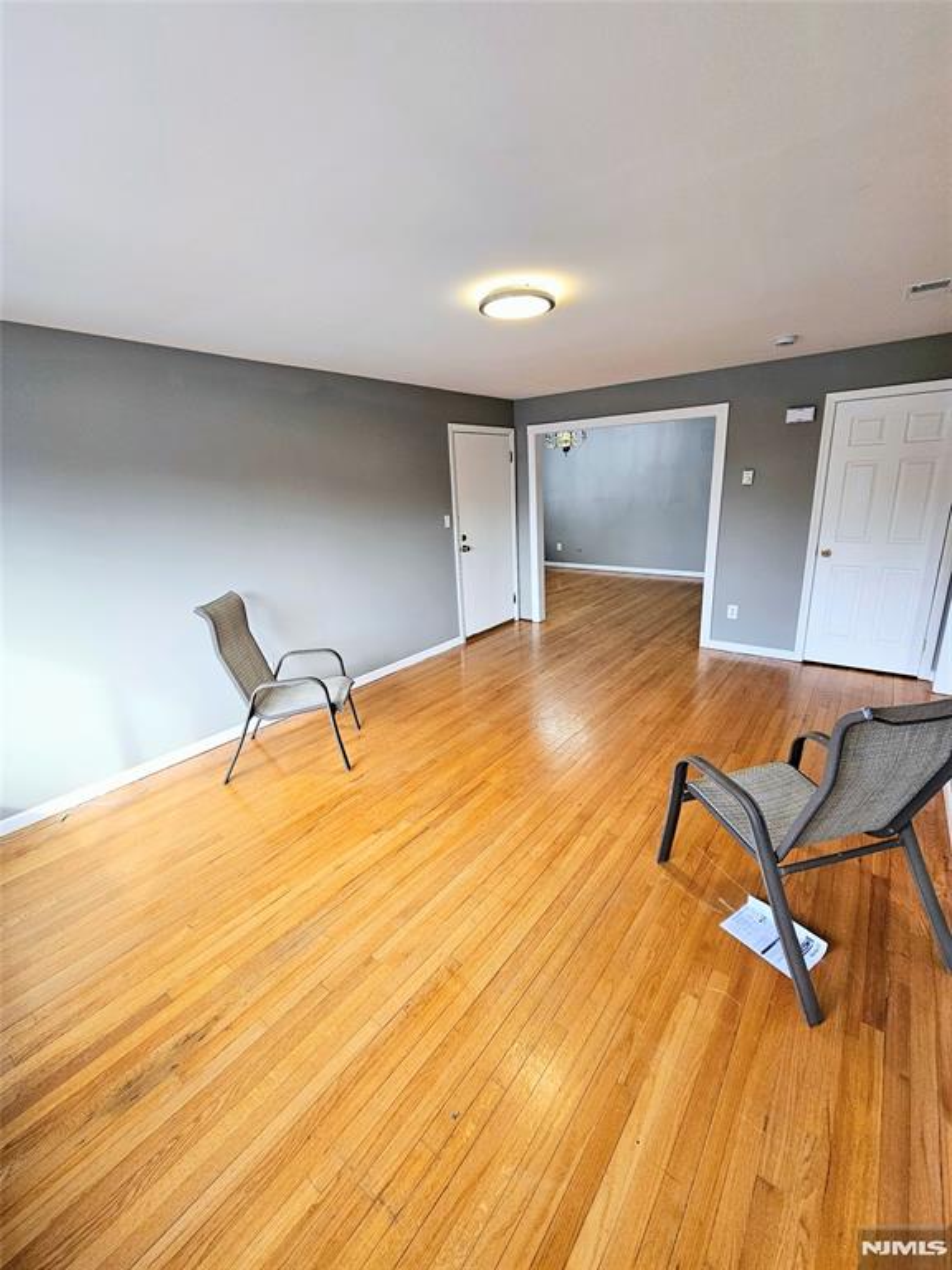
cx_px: 476
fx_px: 477
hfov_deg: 89.9
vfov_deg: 106.2
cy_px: 635
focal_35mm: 13
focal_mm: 2.2
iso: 80
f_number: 2.2
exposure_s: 1/60
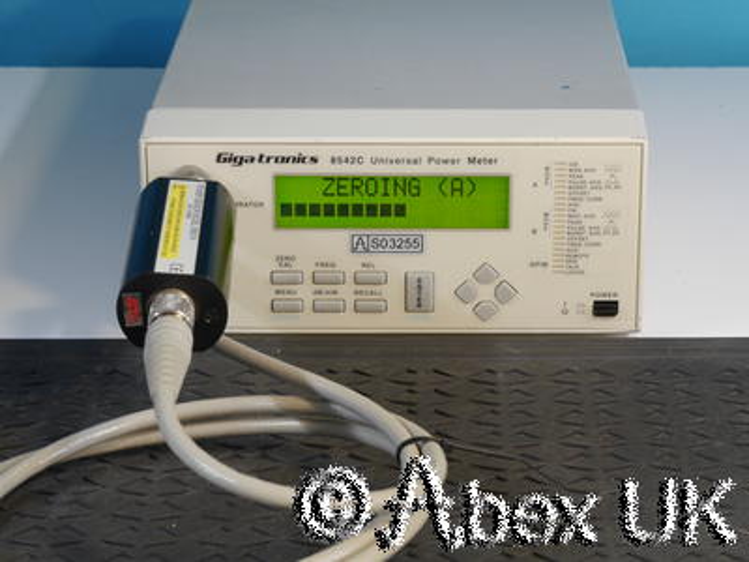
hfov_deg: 17.9
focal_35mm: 110
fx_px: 2380
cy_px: 281
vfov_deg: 13.5
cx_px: 374
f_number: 13
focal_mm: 55
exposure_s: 1/3.2
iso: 400
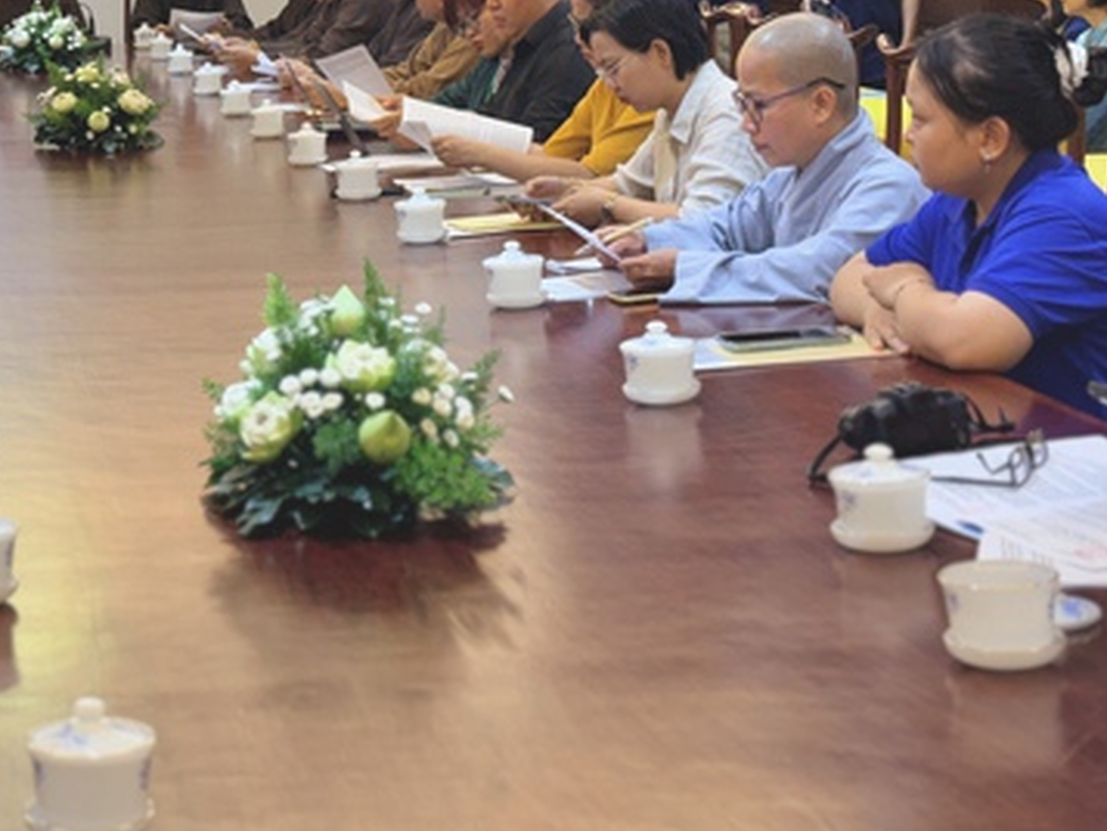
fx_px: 2751
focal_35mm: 86
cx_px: 130
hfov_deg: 22.3
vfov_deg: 17.0
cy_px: 124
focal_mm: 6.76
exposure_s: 1/50
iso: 50
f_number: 1.78
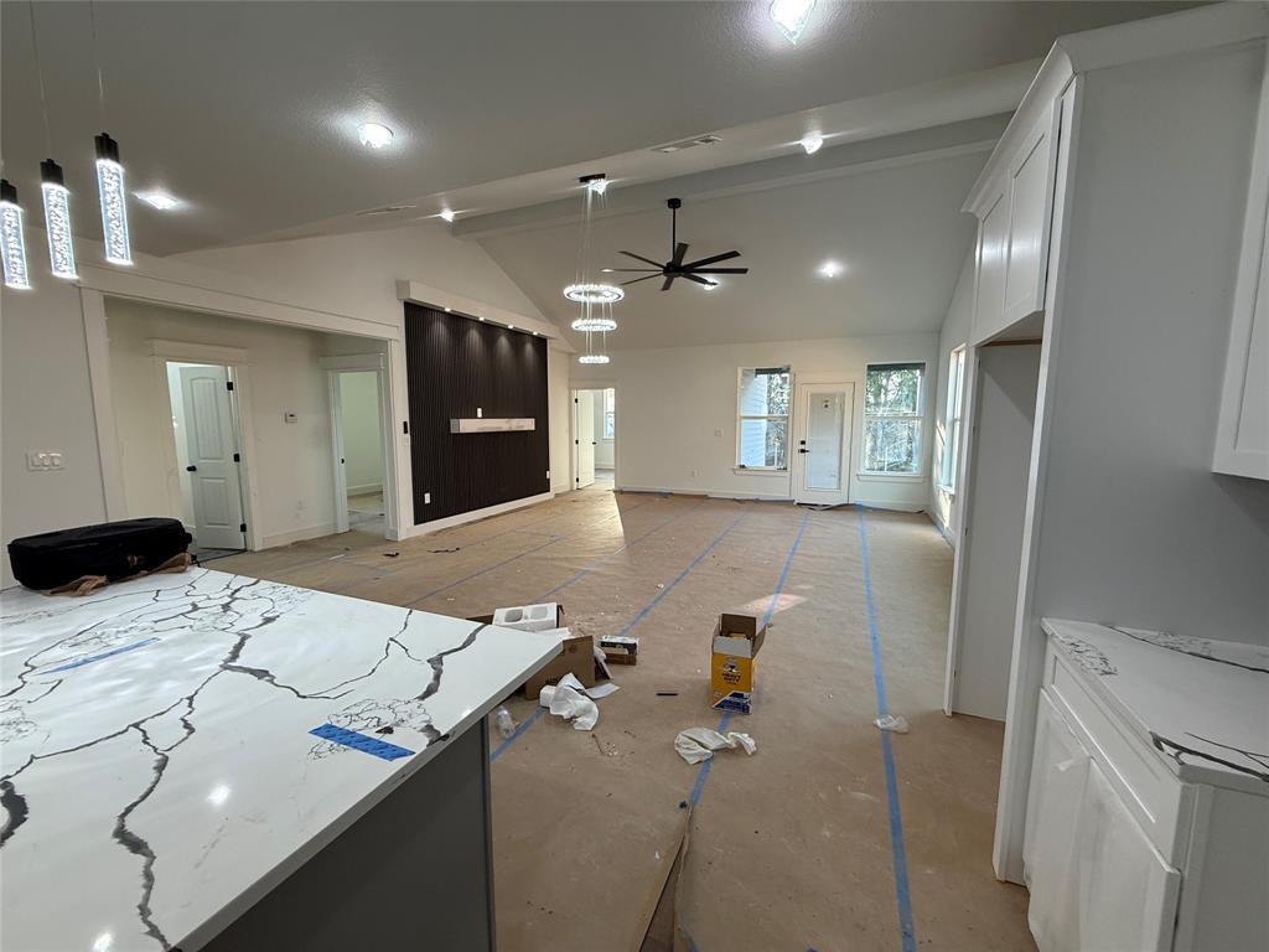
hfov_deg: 102.1
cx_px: 634
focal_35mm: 14
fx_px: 513
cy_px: 476
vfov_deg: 85.7
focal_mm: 2.22
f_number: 2.2
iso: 160
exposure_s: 1/120
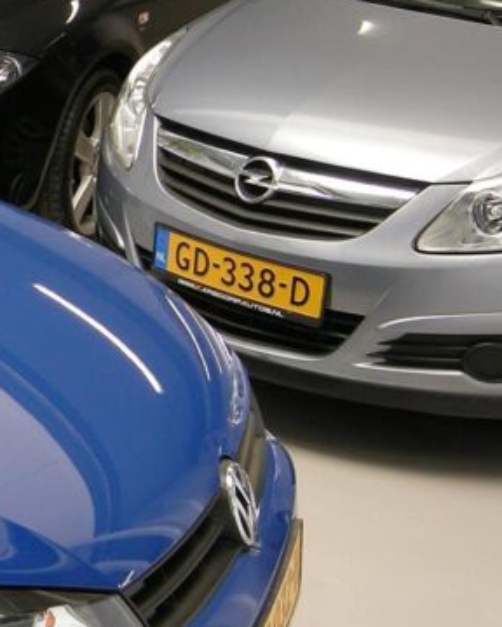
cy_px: 218
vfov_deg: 19.1
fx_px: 1857
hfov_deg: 14.8
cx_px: -136
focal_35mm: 100
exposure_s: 1/49.2
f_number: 2.7
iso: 95
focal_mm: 7.5
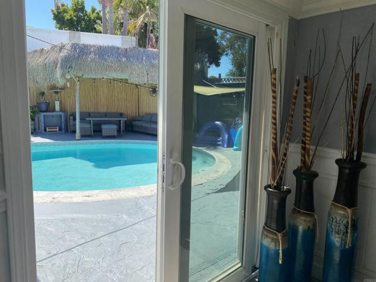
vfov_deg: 53.1
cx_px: 188
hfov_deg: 67.3
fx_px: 282
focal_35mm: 26
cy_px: 141
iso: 32
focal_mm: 4.25
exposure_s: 1/981
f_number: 1.8
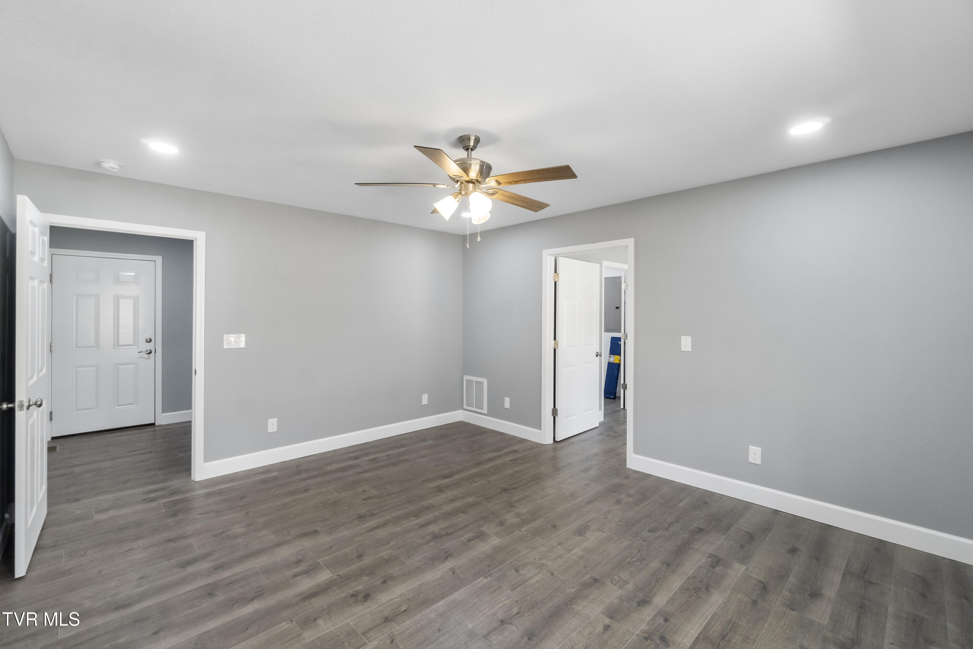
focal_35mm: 15
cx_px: 486
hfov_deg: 100.4
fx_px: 405
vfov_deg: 77.3
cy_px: 324
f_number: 8
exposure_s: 1/20
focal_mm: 10
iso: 320
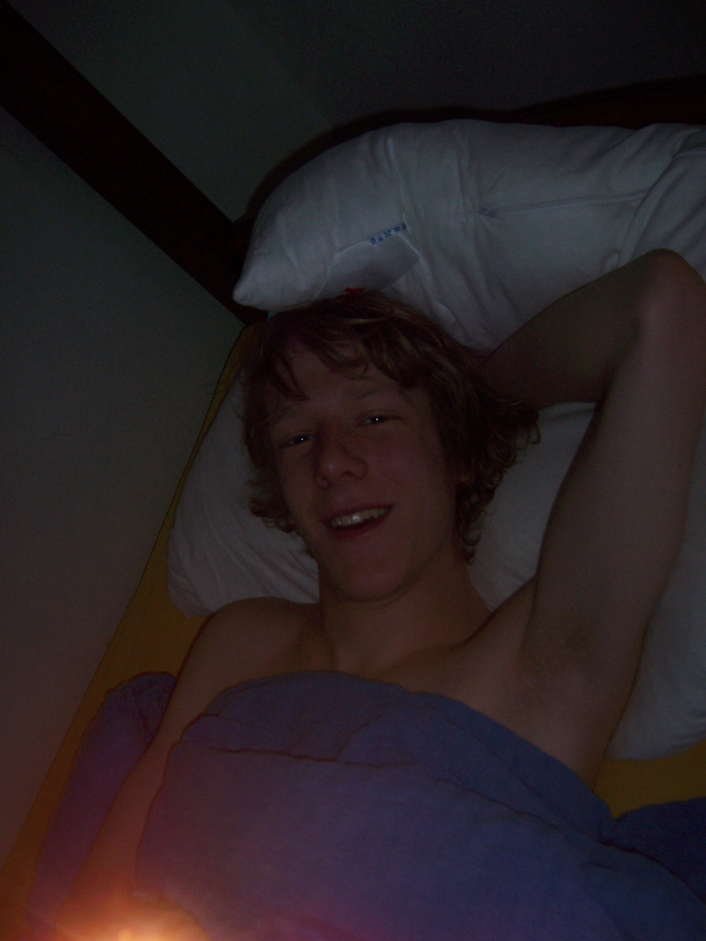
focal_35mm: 36
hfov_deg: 39.7
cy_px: 470
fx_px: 979
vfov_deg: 51.4
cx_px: 353
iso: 125
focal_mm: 6.2
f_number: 2.8
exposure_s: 1/60
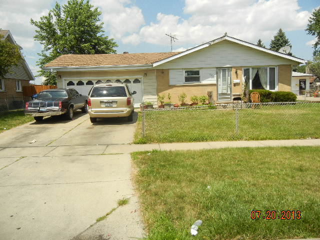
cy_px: 120
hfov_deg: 60.0
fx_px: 277
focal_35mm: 30
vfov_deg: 46.8
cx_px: 160
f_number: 7
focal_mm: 5.4
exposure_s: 1/448
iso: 160
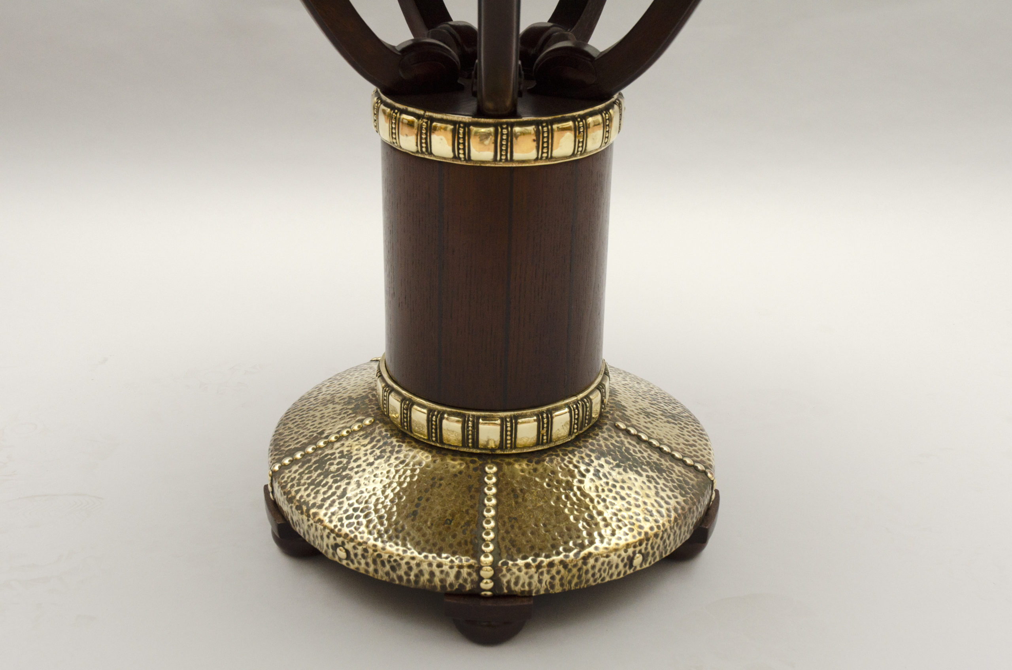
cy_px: 335
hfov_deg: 39.0
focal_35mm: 51
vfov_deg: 26.4
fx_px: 1431
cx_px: 506
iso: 200
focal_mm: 34
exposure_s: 1/125
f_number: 8
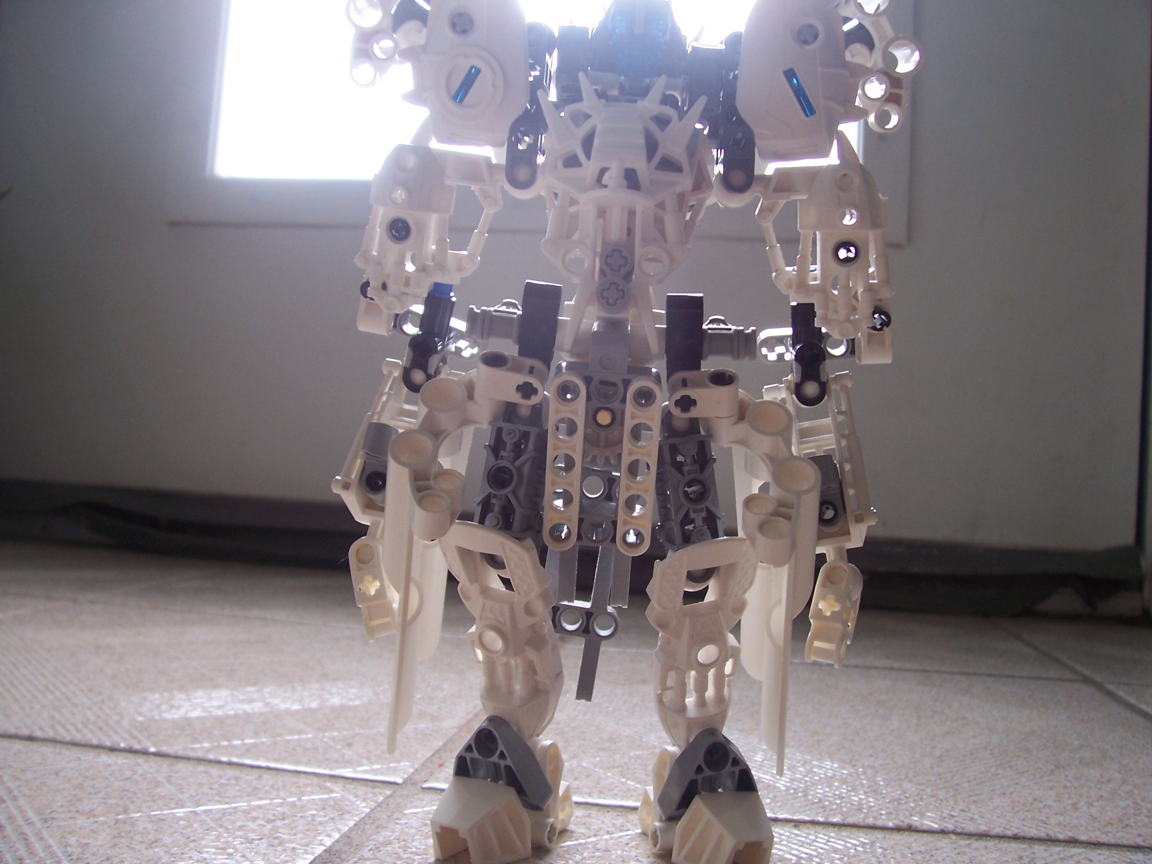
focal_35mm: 34
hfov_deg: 54.0
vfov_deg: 41.8
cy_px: 432
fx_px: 1131
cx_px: 576
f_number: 2.7
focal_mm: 5.6
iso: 80
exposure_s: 1/60
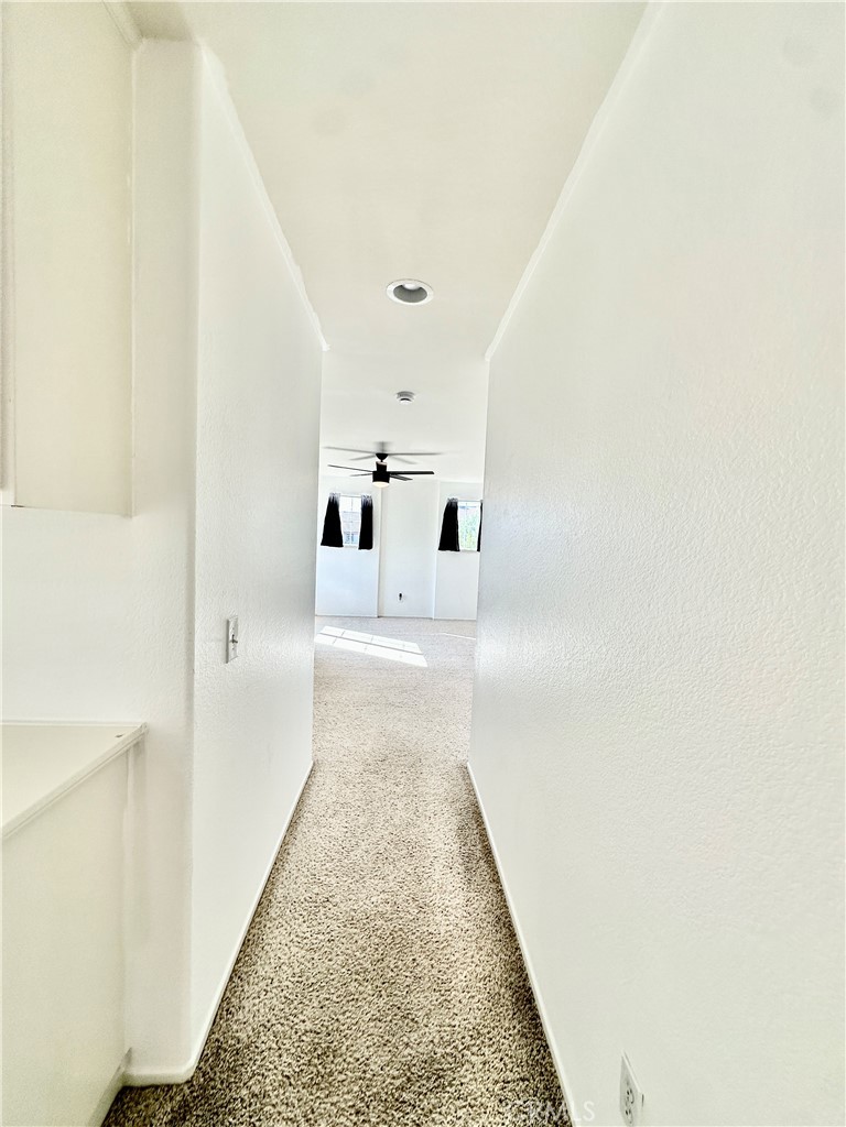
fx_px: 456
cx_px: 423
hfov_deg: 85.7
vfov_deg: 102.1
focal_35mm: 14
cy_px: 564
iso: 40
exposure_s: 1/120
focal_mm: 2.22
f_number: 2.2
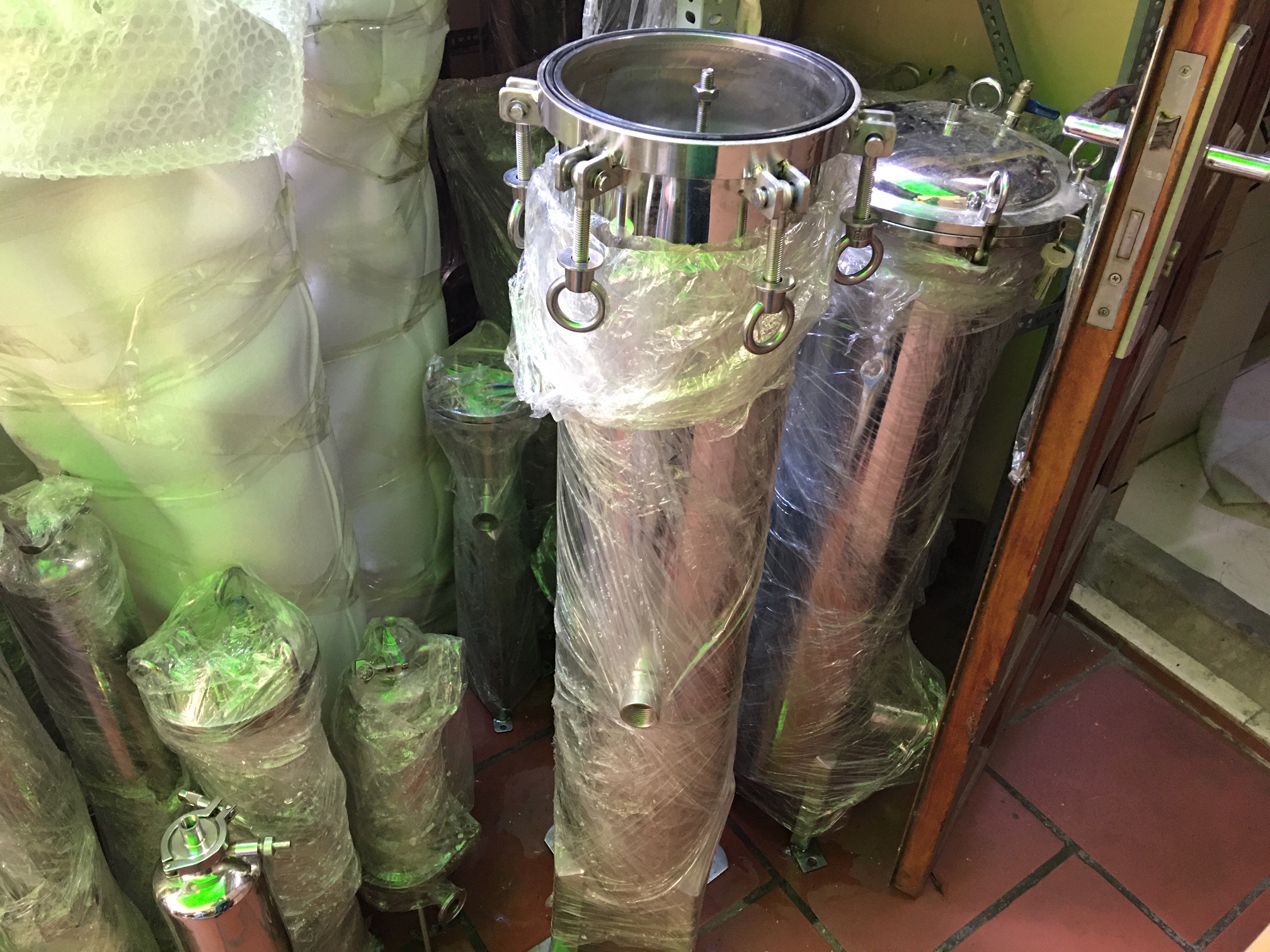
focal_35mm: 29
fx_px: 1064
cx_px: 635
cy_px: 476
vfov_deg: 48.2
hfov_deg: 61.7
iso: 100
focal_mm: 4.15
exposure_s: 1/10
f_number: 2.2
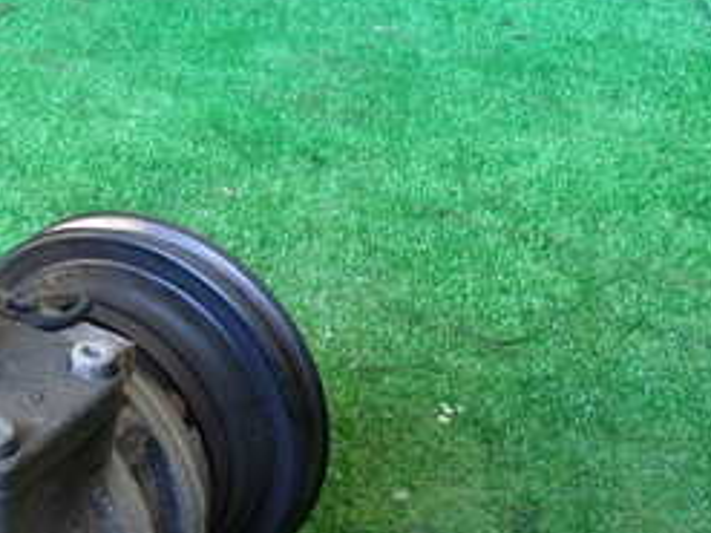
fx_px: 1499
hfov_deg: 24.5
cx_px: -107
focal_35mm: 73
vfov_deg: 20.1
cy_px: 305
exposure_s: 1/30
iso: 200
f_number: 2.3
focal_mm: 5.4
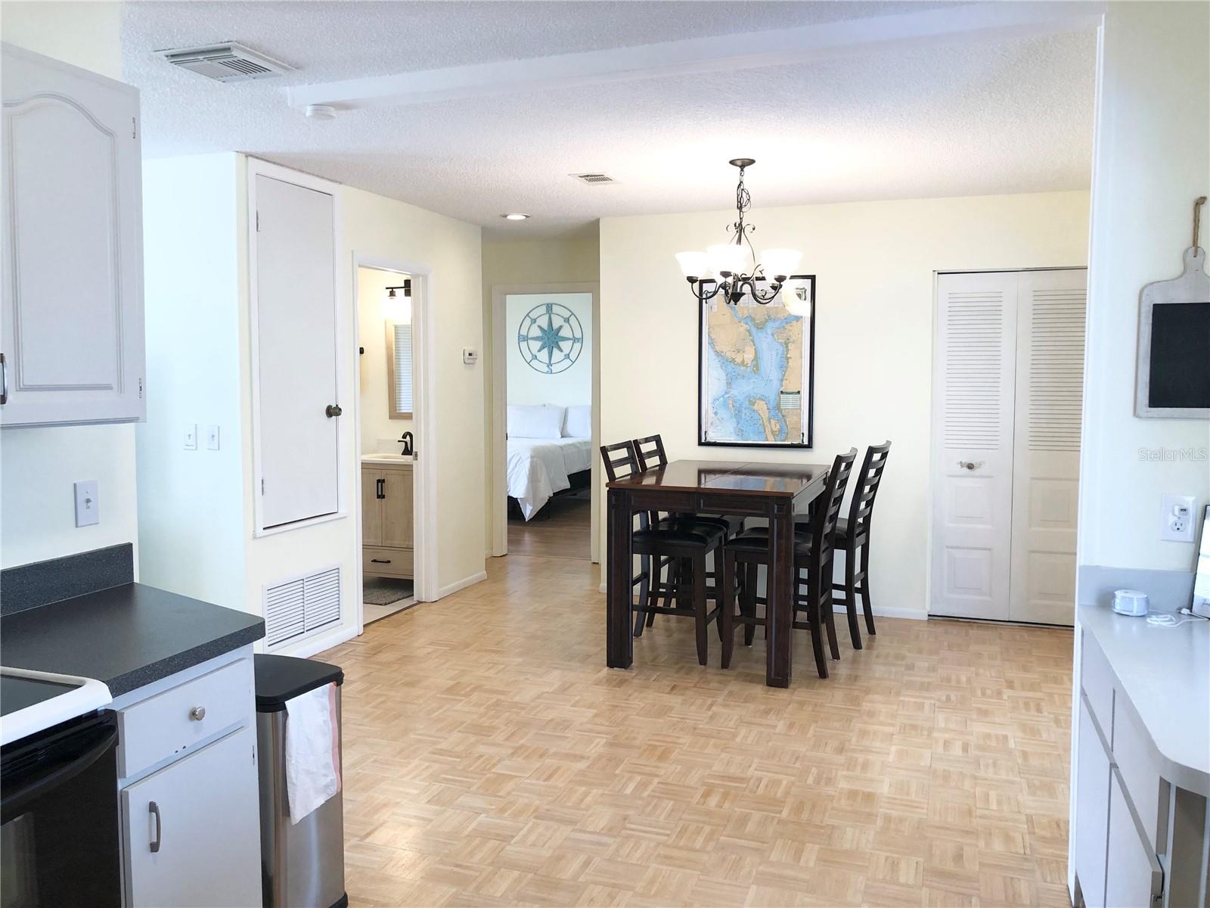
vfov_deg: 49.7
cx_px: 605
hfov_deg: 63.4
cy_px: 454
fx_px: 979
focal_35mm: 28
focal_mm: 3.99
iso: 32
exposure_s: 1/30
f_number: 1.8
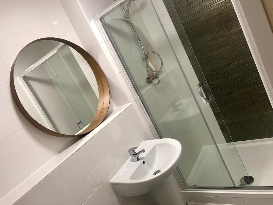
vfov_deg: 49.7
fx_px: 221
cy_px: 102
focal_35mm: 28
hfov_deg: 63.4
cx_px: 136
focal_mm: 3.99
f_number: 1.8
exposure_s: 1/33
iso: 32
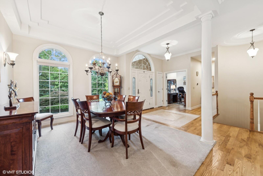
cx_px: 132
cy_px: 88
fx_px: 102
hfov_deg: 104.2
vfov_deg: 81.3
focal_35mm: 14
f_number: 11
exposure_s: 1/1.67
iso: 200
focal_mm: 14
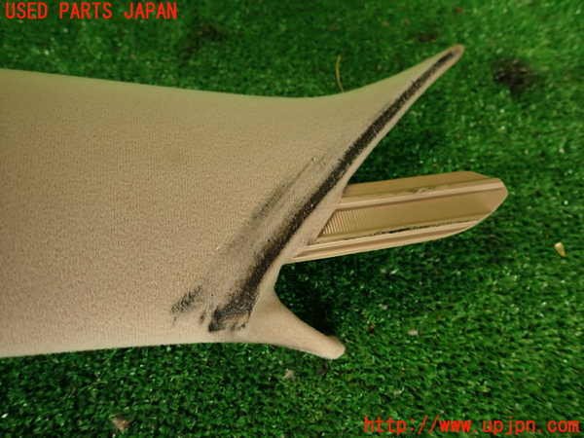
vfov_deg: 54.9
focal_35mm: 25
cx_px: 292
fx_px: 422
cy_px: 219
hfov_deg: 69.4
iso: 125
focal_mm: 4.5
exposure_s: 1/60
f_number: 2
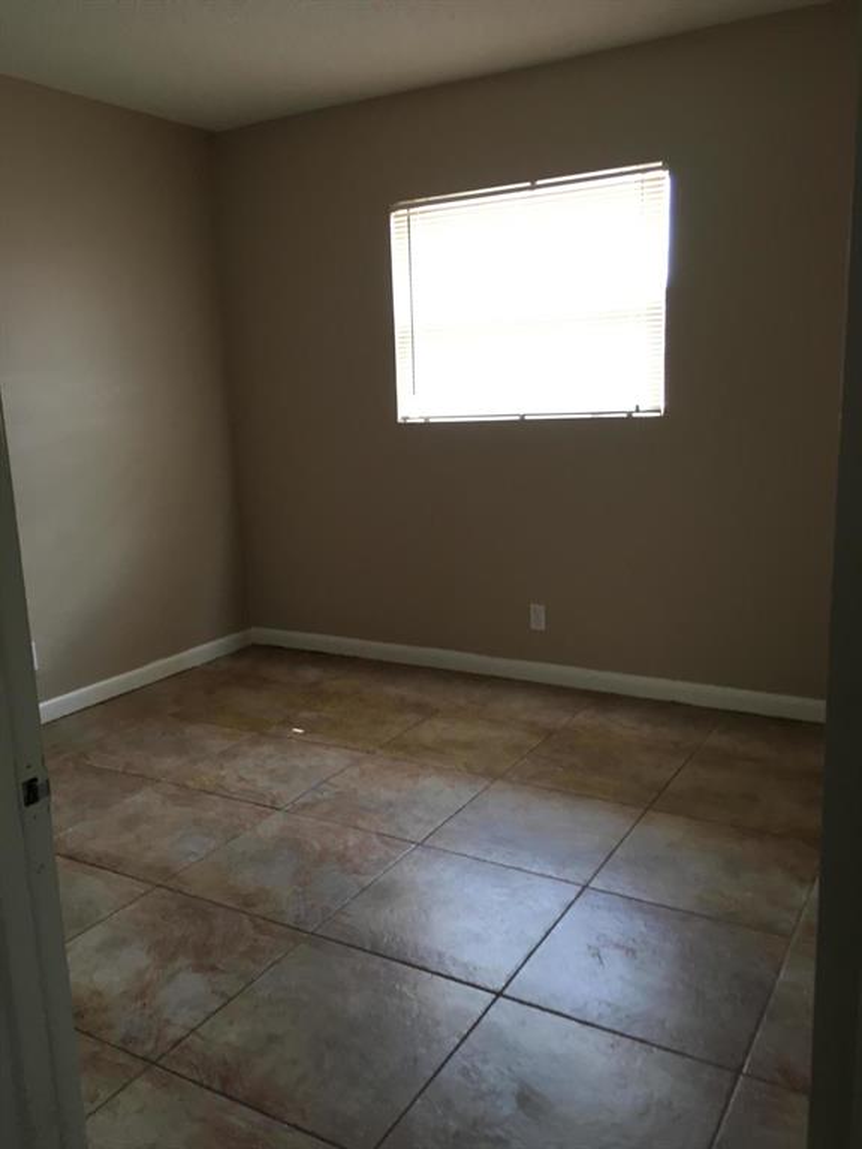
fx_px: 963
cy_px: 574
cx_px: 431
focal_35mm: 29
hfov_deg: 48.2
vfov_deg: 61.7
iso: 50
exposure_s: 1/30
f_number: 2.2
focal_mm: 4.15
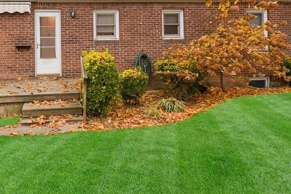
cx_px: 78
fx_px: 259
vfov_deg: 39.5
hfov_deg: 56.2
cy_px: 40
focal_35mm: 32
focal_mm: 19
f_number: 8
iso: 360
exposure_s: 1/125
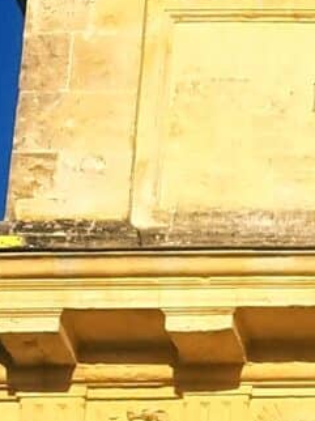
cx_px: 953
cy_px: 775
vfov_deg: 9.1
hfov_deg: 6.5
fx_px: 2515
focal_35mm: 207
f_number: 1.7
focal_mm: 4.2
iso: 50
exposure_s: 1/5000
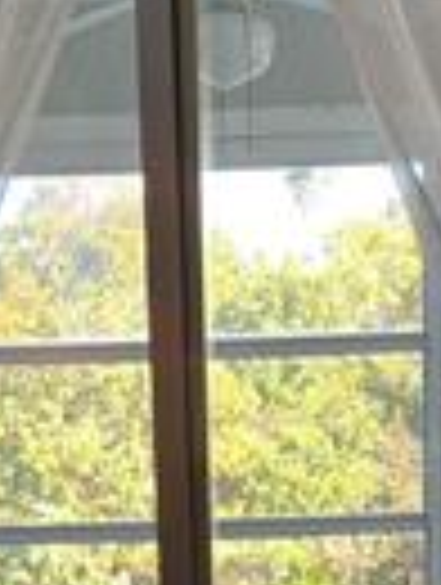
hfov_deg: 12.4
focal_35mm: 120
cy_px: 1076
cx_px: 238
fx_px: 2032
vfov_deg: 14.3
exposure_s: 1/120
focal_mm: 5.7
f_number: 1.5
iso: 50
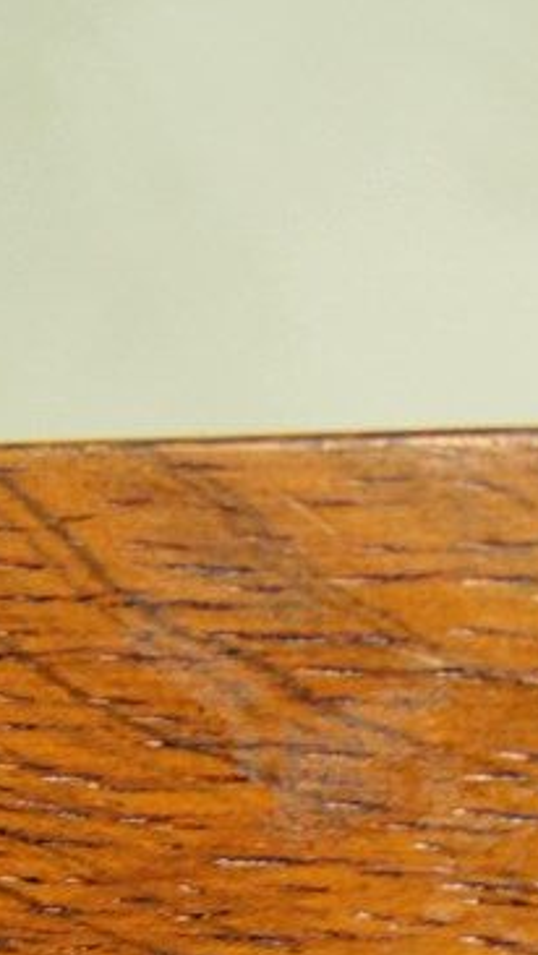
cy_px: 1451
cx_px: 953
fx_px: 3828
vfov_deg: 13.4
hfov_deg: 7.8
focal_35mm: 151
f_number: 7.1
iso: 400
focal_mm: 28
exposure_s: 1/13
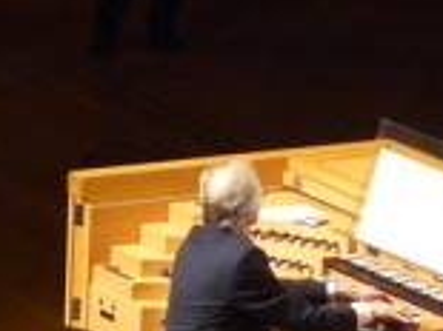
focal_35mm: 640
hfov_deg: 3.1
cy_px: 268
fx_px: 8184
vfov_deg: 2.3
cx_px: 237
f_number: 3.3
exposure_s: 1/30
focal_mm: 41.3
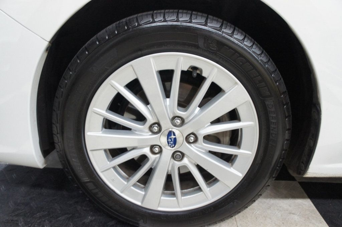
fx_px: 256
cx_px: 171
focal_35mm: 27
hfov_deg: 67.4
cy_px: 114
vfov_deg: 47.9
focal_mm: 18
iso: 1600
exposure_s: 1/50
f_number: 3.5
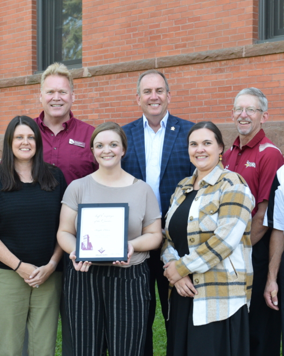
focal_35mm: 70
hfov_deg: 21.8
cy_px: 185
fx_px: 736
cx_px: 129
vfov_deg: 27.1
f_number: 5.6
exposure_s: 1/125
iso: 400
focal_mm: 24
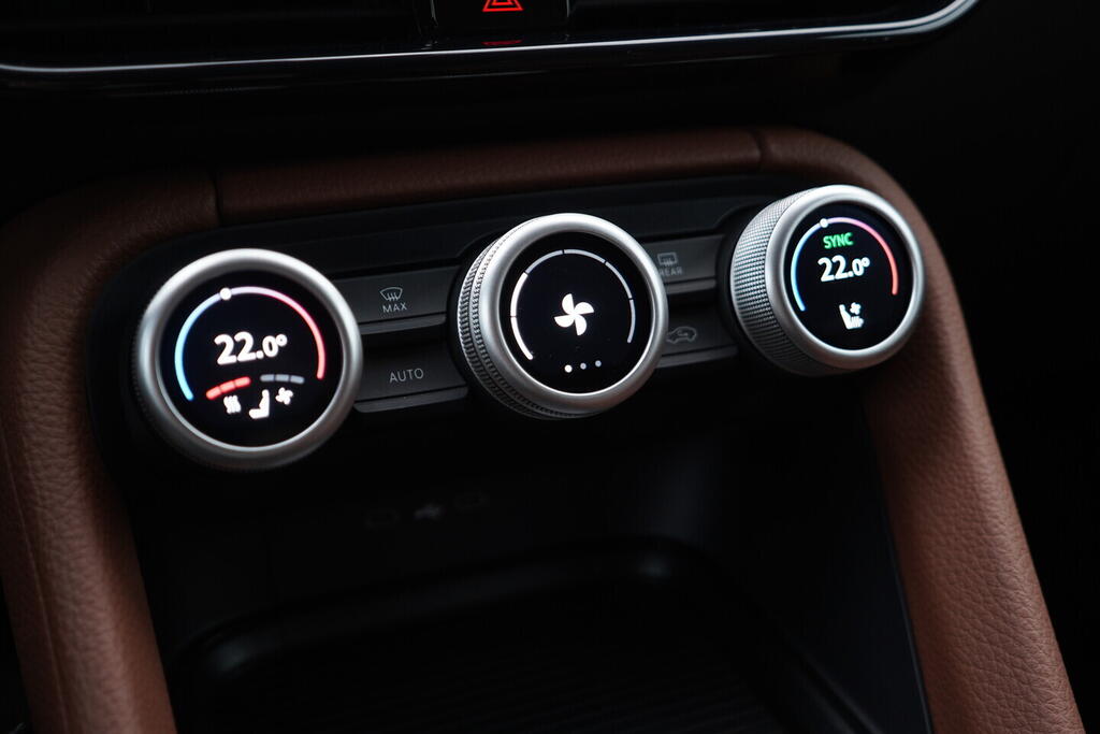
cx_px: 550
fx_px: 1100
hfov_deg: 53.1
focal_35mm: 36
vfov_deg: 36.9
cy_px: 367
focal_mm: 24
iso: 200
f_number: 2.8
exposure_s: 1/40
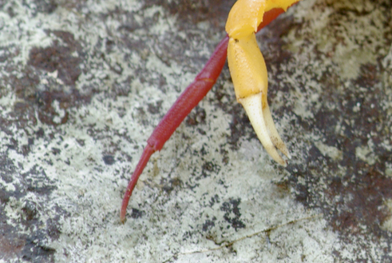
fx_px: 7590
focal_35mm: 696
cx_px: 418
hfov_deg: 3.0
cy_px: -18
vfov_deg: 2.0
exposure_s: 1/45
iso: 400
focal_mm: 200
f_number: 6.7
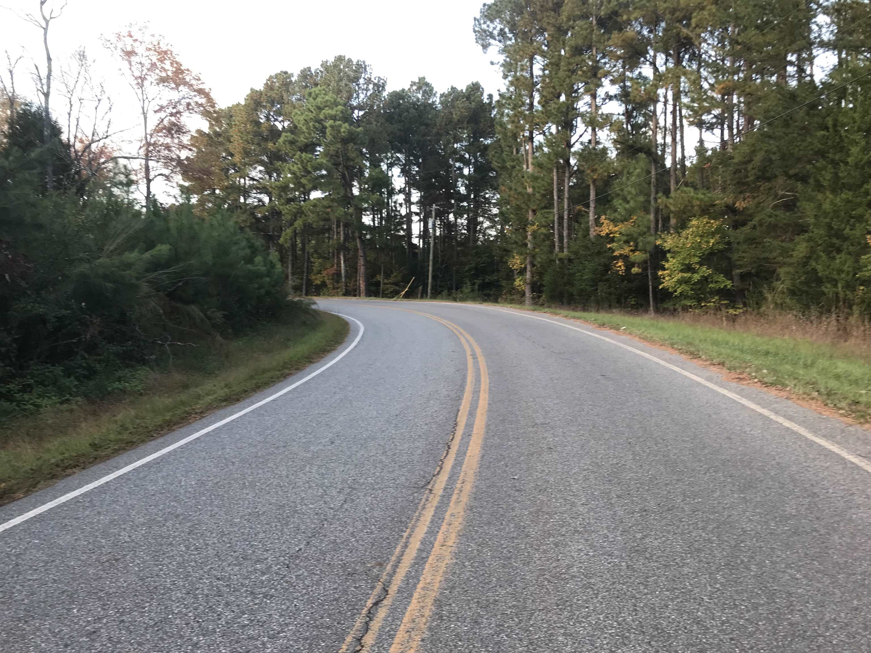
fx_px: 705
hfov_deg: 63.4
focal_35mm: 28
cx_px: 436
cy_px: 326
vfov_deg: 49.7
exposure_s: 1/120
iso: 32
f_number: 1.8
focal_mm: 3.99
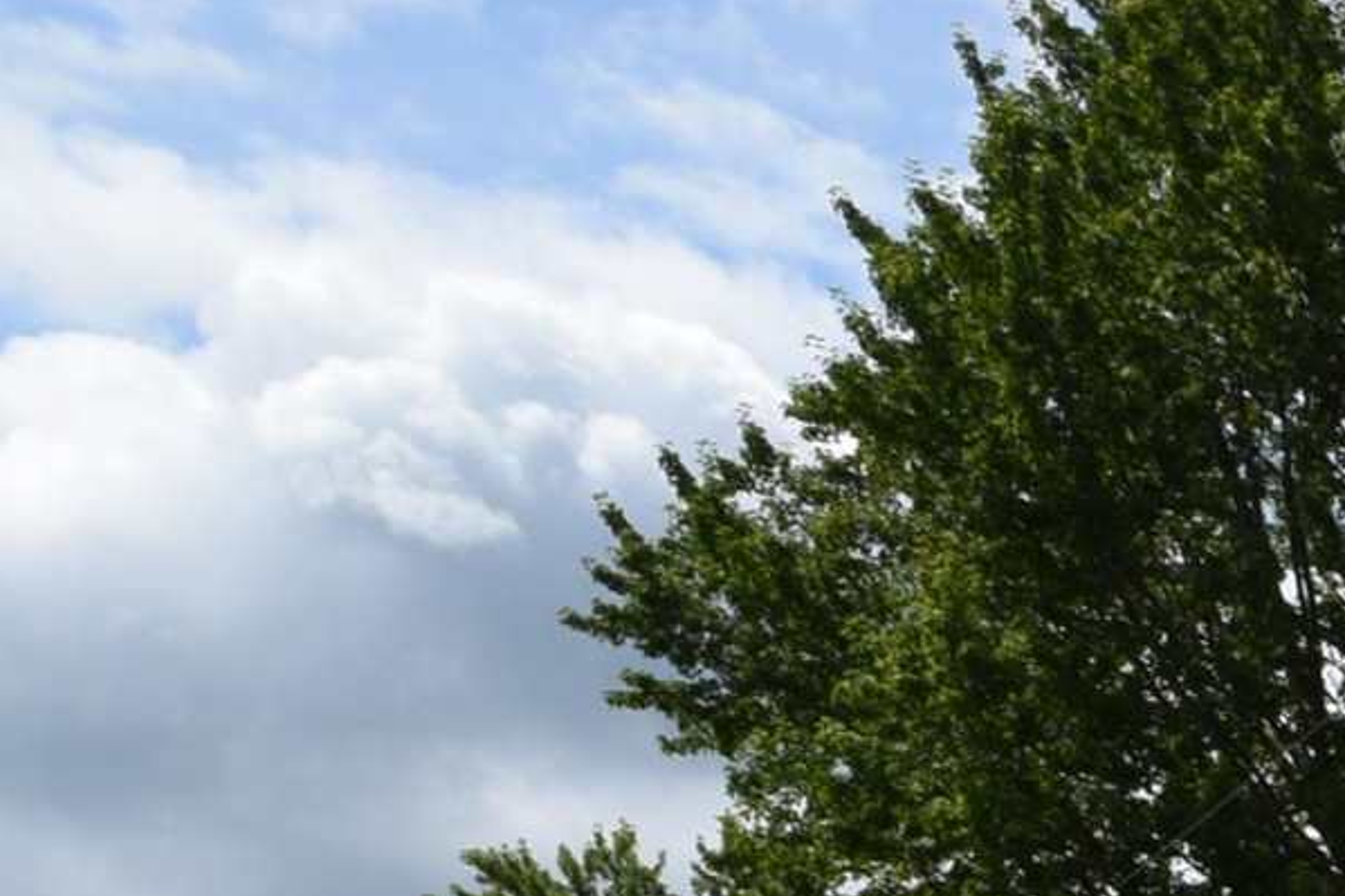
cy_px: 2081
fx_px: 5752
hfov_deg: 11.2
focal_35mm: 154
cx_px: 3231
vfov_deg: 8.2
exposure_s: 1/400
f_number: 10
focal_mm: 20
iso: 200
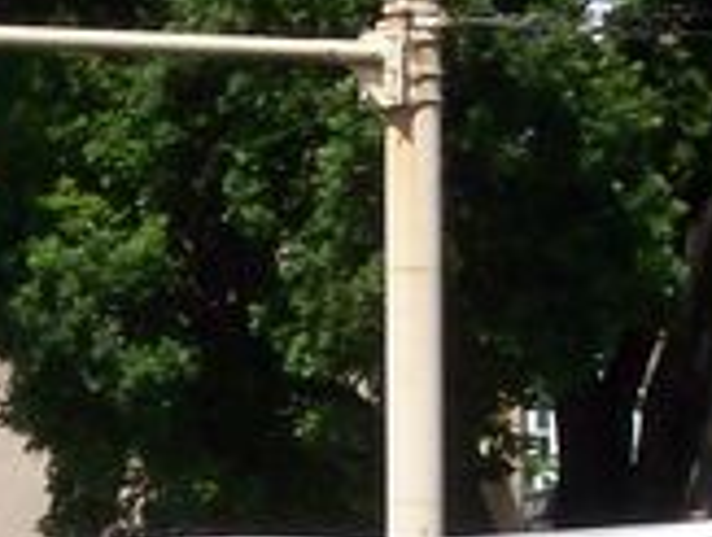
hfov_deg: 4.6
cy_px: 878
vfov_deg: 3.5
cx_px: 9
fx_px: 8782
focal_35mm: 426
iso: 80
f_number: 7.6
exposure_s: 1/325
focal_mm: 14.3
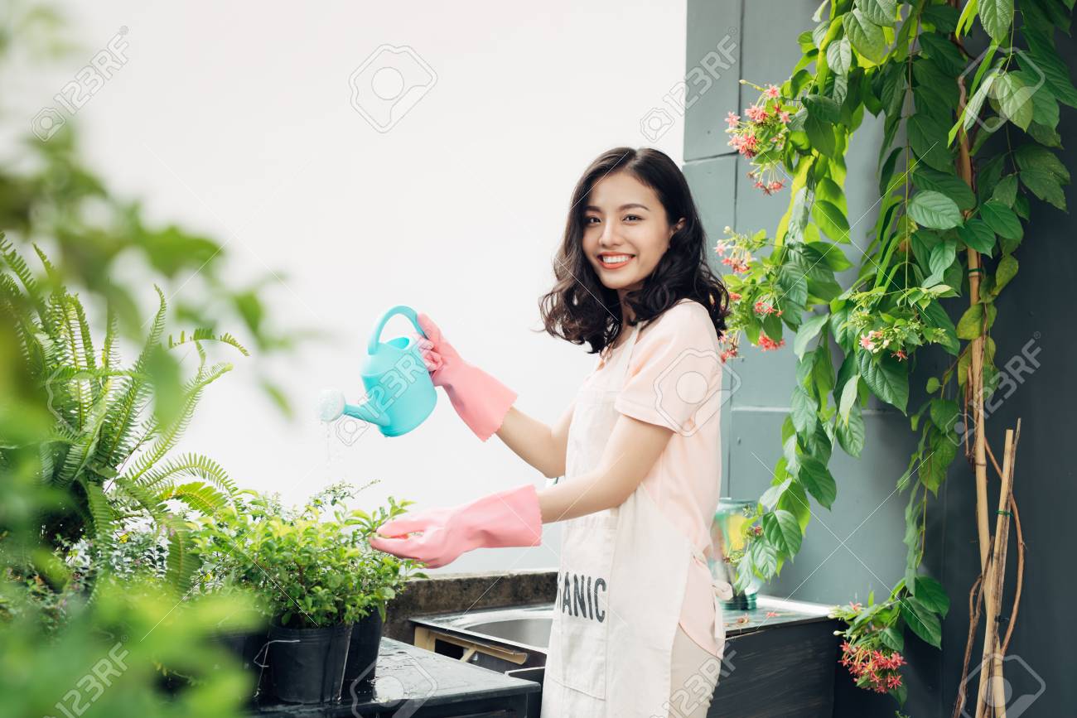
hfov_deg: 39.6
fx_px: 1496
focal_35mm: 50
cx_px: 538
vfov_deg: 27.0
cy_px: 359
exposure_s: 1/200
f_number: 3.2
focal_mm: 50
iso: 200
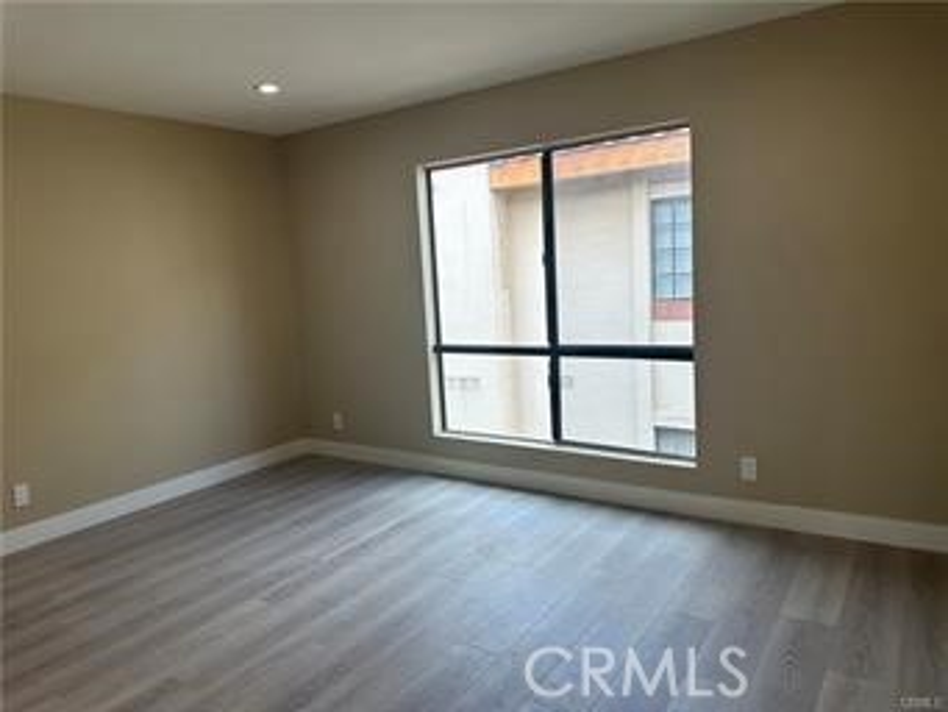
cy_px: 356
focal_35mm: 24
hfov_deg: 71.6
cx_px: 474
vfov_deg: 56.8
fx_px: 657
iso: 80
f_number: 1.78
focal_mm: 6.86
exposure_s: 1/376
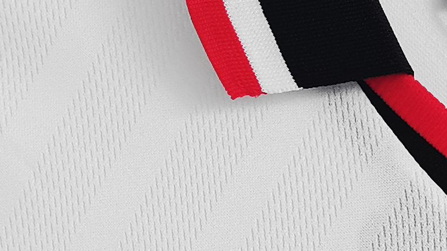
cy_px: 363
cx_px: 565
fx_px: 1931
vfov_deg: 7.3
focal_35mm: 163
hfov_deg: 12.8
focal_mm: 5.58
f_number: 1.8
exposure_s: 1/100
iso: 125
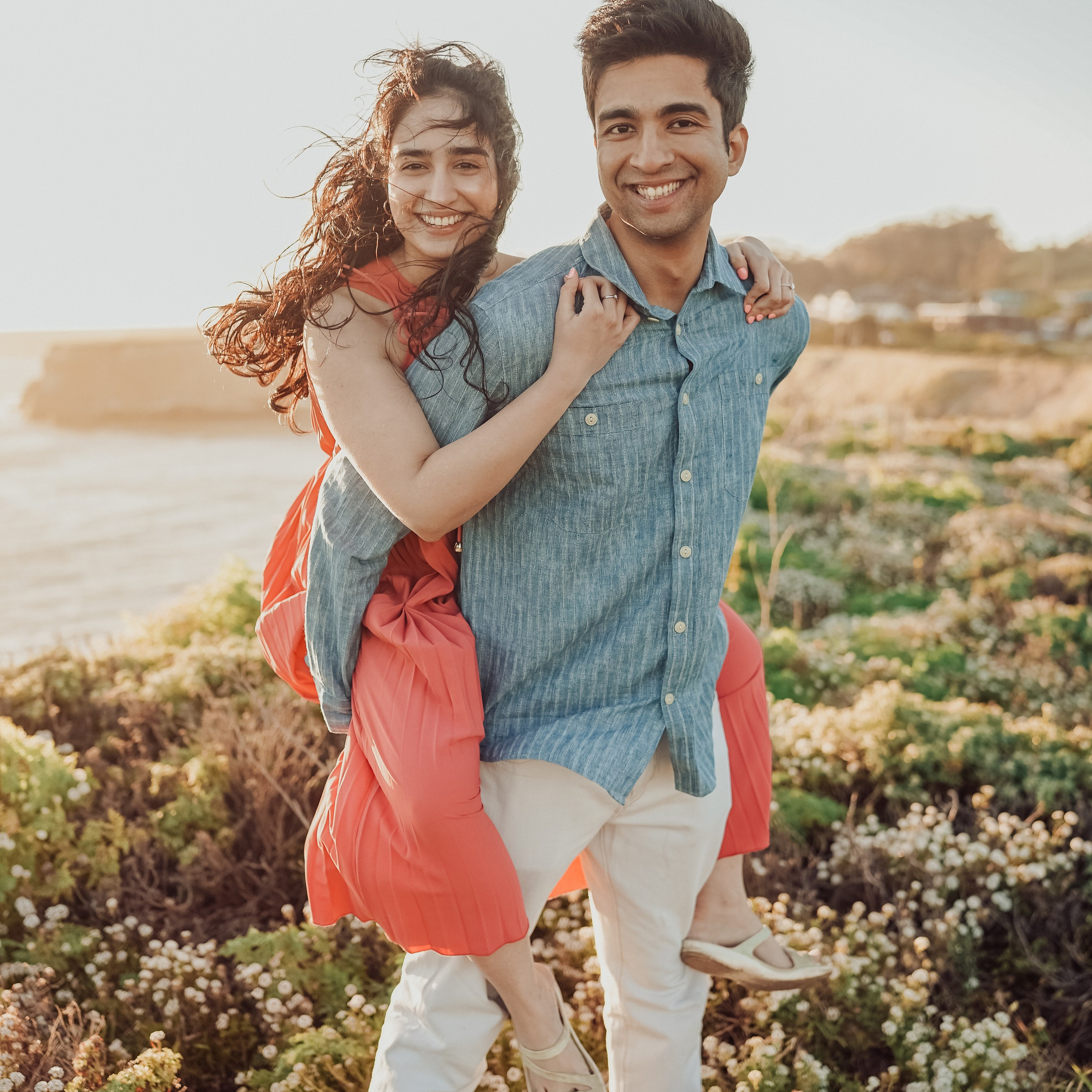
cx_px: 546
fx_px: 1606
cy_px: 467
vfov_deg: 37.5
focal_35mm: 45
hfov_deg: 37.6
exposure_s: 1/500
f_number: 2.2
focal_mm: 35
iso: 100
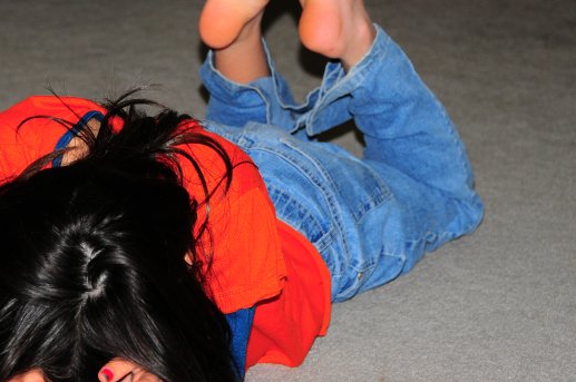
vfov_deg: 9.1
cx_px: 195
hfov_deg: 13.6
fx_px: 2409
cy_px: 189
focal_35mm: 151
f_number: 5
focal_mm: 65
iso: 200
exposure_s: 1/60
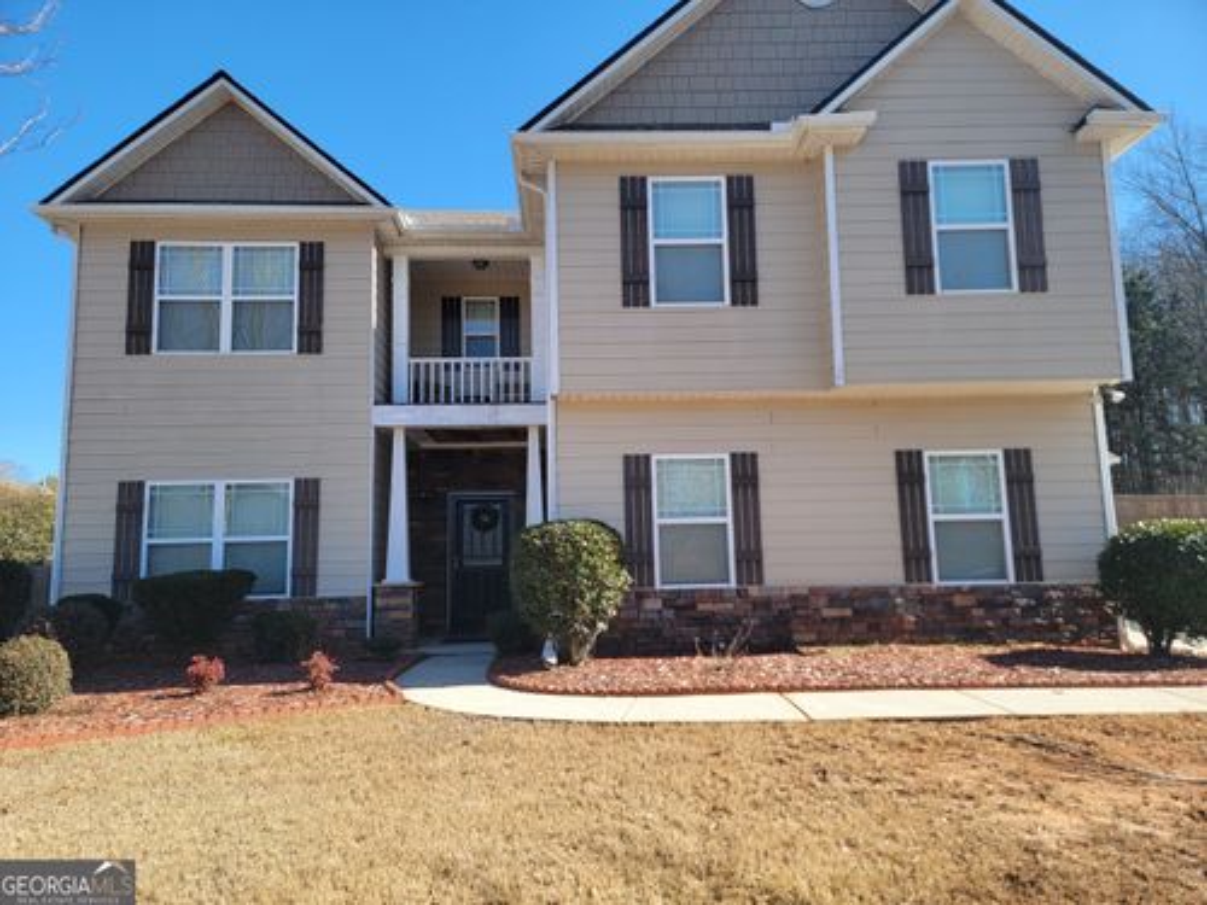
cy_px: 452
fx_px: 837
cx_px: 604
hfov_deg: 71.6
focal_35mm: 24
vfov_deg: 56.8
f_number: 1.8
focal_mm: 6.7
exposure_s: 1/407
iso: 16
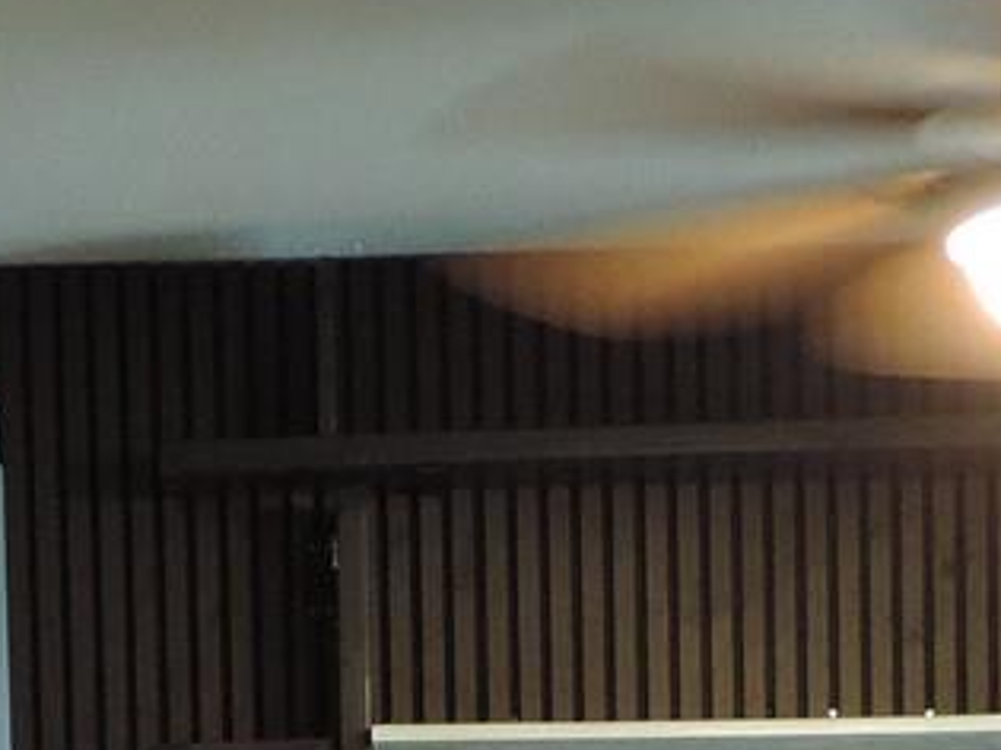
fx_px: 3527
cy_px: 1405
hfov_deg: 16.1
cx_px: 365
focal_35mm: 122
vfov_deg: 11.2
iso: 400
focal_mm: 4.3
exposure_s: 1/10
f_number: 3
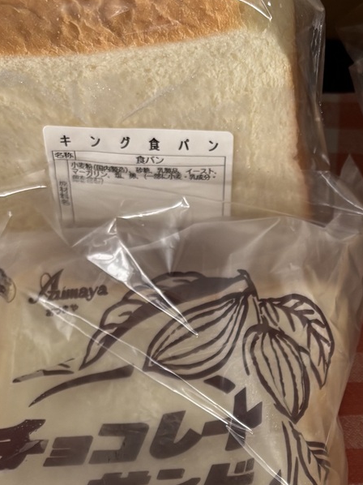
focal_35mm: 87
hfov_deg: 16.5
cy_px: 519
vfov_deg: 21.5
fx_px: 1217
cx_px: 382
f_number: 1.6
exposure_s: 1/121
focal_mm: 5.96
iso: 64
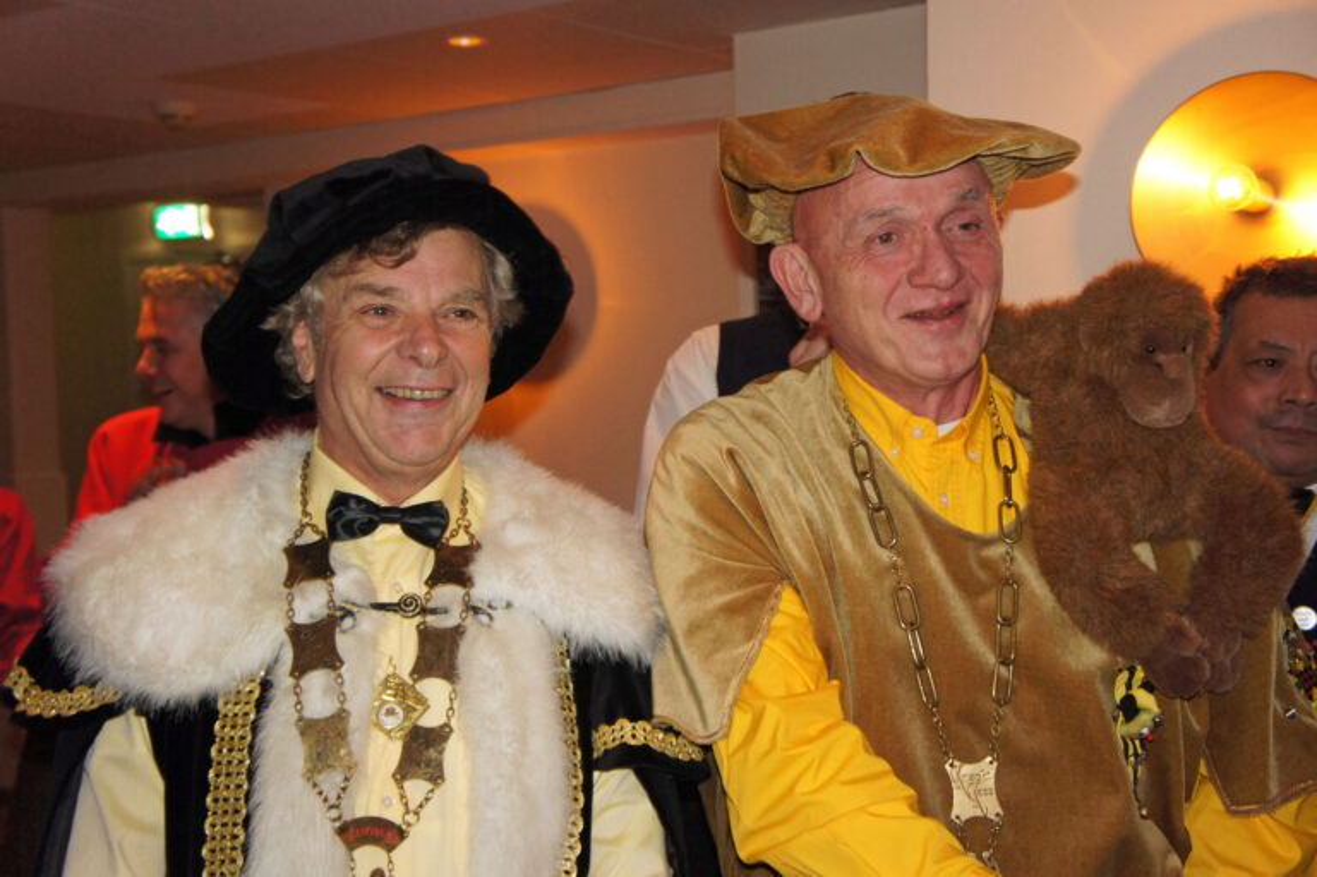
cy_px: 438
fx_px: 1590
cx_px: 658
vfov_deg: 30.8
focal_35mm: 44
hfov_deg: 45.0
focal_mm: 29
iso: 1600
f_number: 4
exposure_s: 1/60
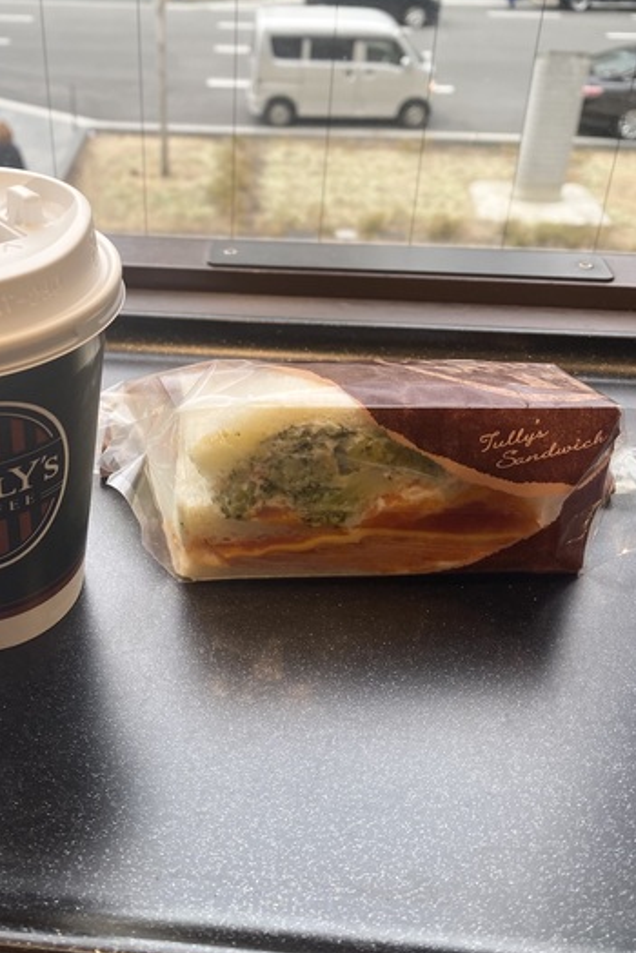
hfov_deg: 37.3
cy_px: 398
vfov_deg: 54.2
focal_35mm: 35
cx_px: 200
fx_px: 927
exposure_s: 1/120
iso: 64
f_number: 1.8
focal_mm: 4.25
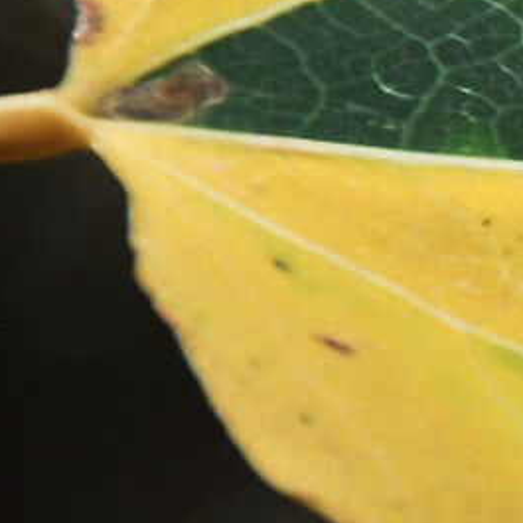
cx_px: 1634
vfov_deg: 1.4
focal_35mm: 1209
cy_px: 470
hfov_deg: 1.4
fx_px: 20663
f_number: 5.6
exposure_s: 1/125
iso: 100
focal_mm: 105
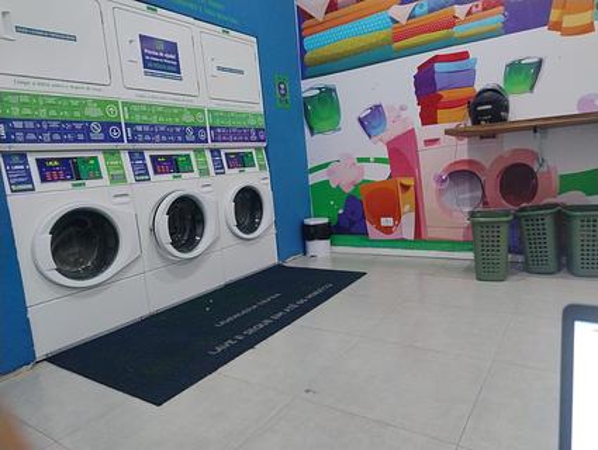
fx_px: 415
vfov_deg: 56.9
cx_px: 299
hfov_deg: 71.5
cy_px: 225
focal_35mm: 24
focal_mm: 5.56
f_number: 1.8
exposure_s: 1/60
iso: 866
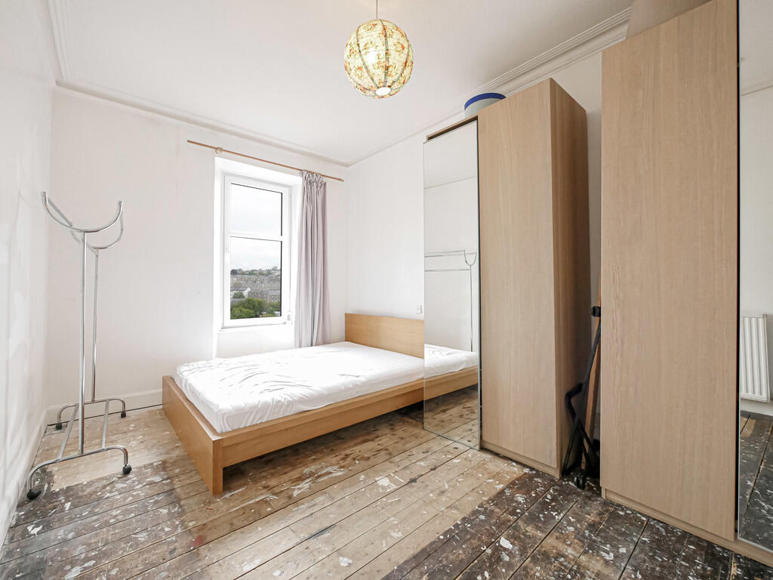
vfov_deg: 85.7
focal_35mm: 14
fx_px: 313
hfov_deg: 102.1
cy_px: 290
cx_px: 386
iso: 2000
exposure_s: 1/60
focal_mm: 7
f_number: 4
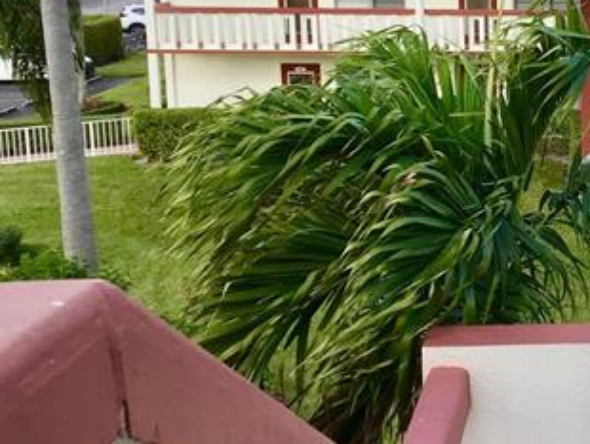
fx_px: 1365
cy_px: 149
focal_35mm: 80
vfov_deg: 18.4
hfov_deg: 22.3
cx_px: 723
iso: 25
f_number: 2.4
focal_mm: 3.3
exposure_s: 1/347
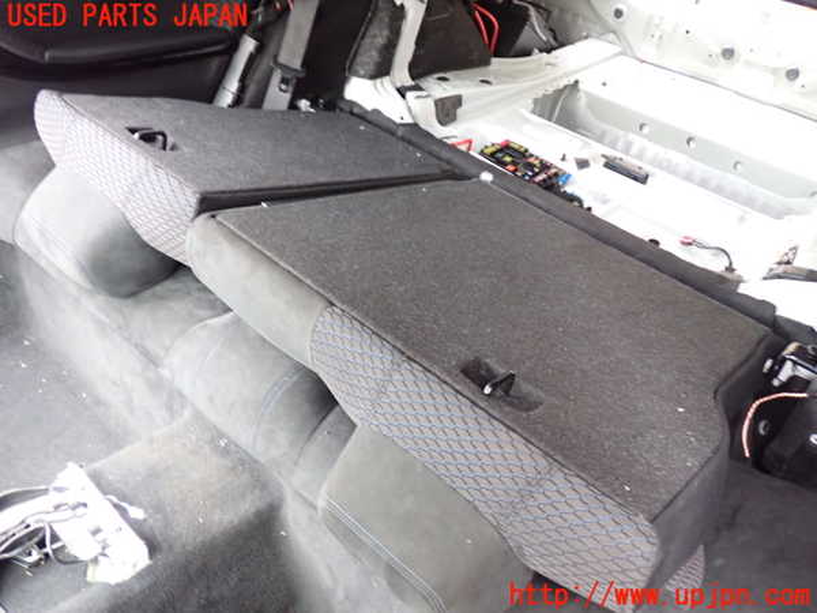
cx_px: 408
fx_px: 708
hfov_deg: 60.0
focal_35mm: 30
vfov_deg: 46.8
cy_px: 306
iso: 800
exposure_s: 1/25
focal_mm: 5.4
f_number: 2.3
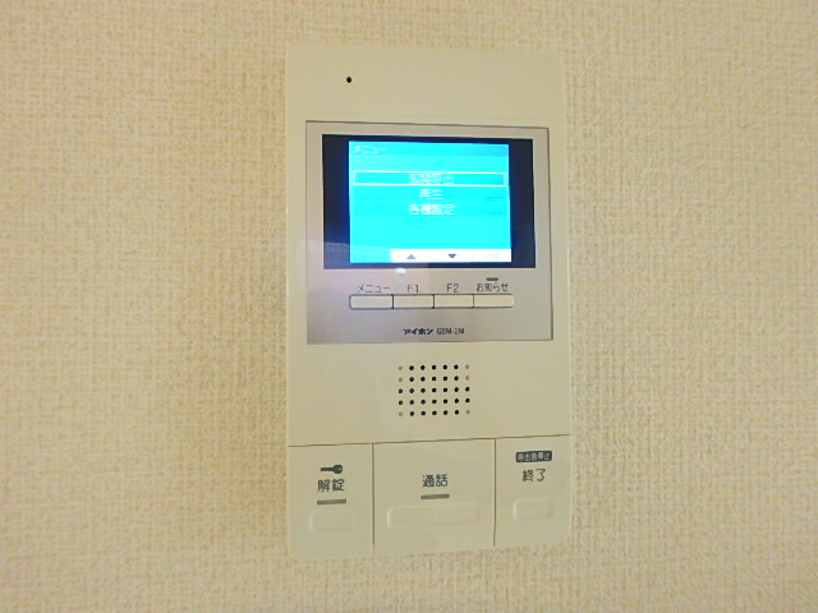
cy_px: 306
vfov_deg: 63.4
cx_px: 409
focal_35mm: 21
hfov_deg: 79.0
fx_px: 496
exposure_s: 1/30
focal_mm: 3.7
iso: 400
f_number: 3.5
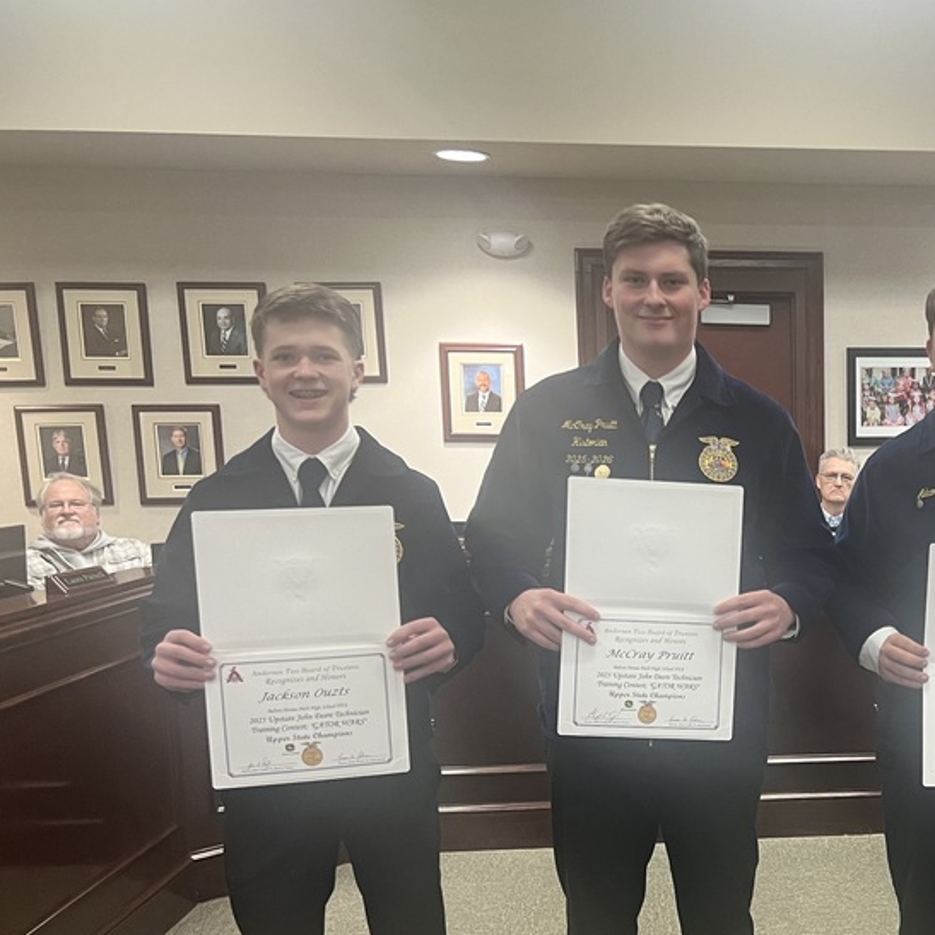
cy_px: 591
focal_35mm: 43
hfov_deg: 36.3
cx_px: 872
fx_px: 1314
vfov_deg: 38.9
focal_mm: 5.7
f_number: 1.5
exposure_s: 1/60
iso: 160
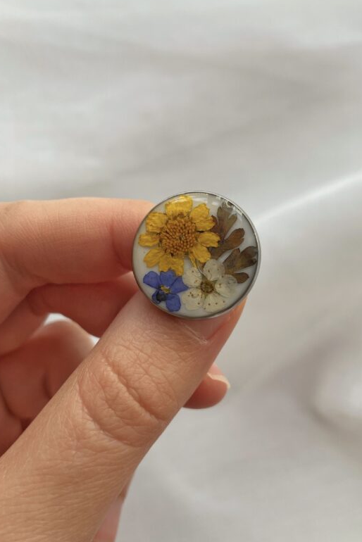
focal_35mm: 27
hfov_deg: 47.9
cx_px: 192
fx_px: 407
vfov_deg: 67.4
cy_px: 272
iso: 32
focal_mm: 4.25
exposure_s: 1/189
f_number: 1.8
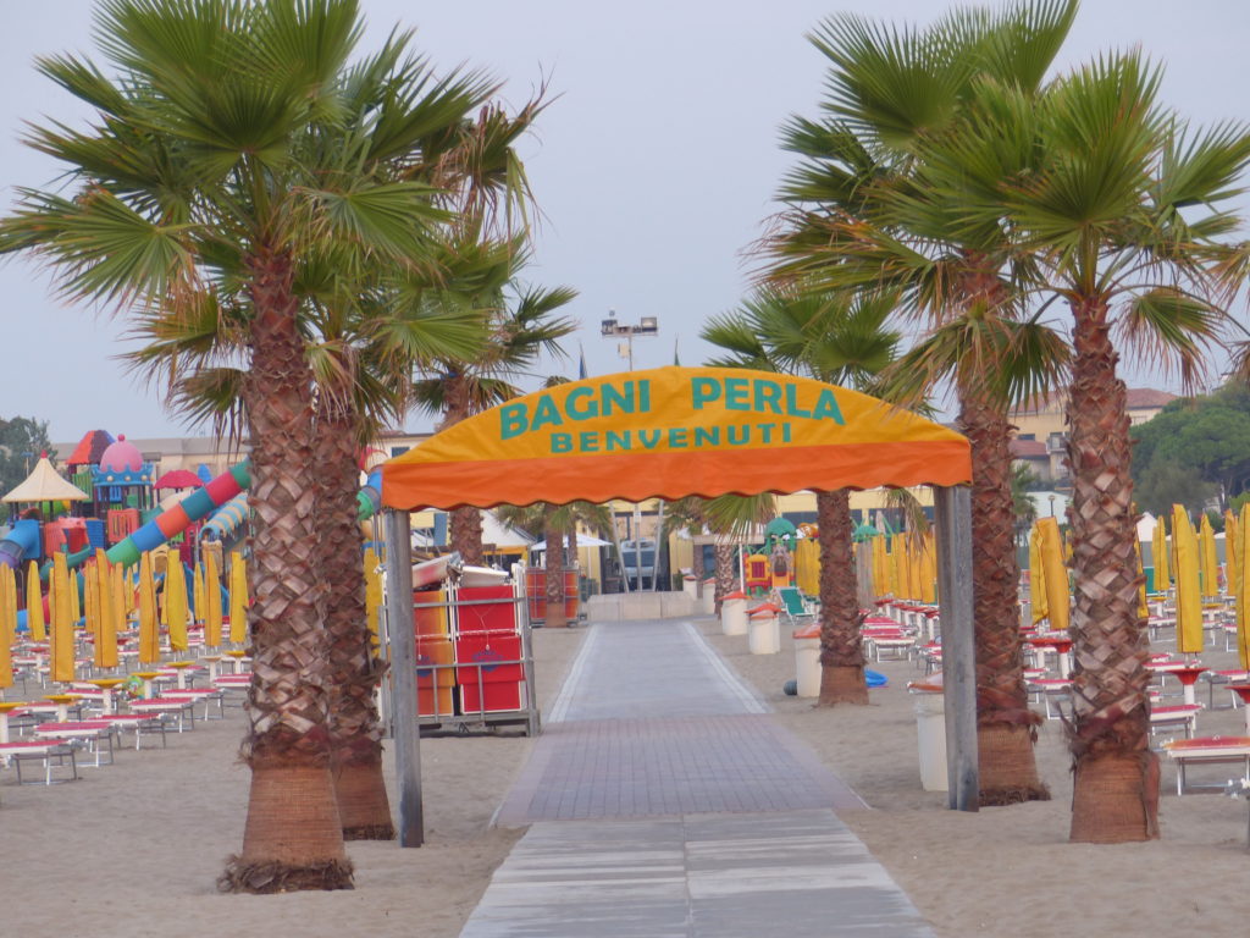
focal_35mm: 152
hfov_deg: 13.0
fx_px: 5489
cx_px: 625
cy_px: 469
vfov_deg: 9.8
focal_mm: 27.4
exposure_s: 1/125
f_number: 2.8
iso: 100
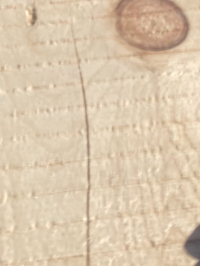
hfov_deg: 13.0
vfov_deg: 14.4
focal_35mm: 114
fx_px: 878
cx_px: 152
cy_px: -265
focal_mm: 3.99
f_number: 1.8
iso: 20
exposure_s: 1/2208
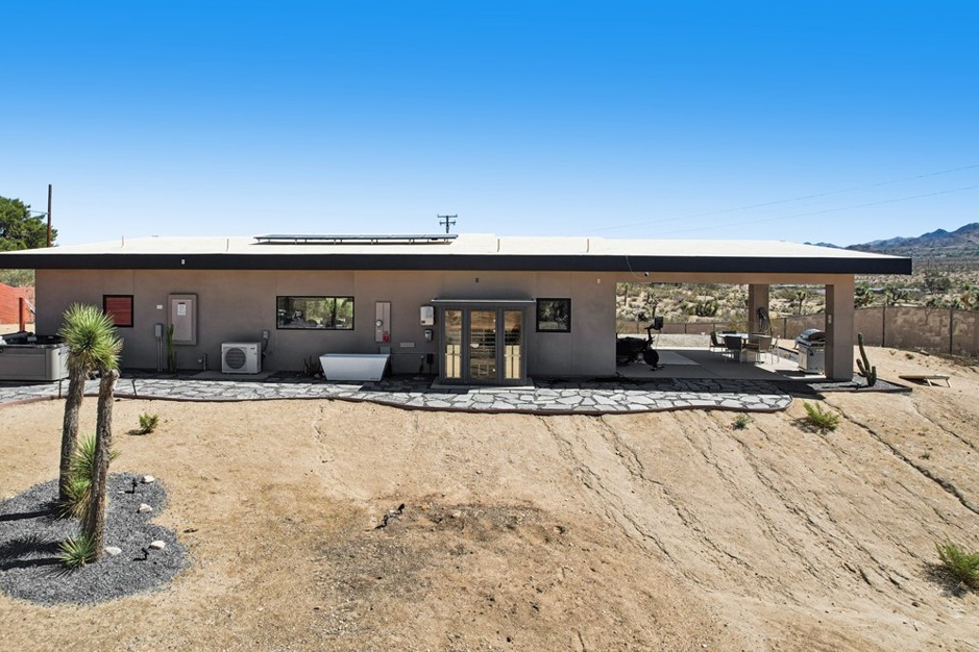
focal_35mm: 24
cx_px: 446
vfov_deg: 53.1
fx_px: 653
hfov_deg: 73.6
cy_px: 323
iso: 110
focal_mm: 8.4
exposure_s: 1/2500
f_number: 2.8
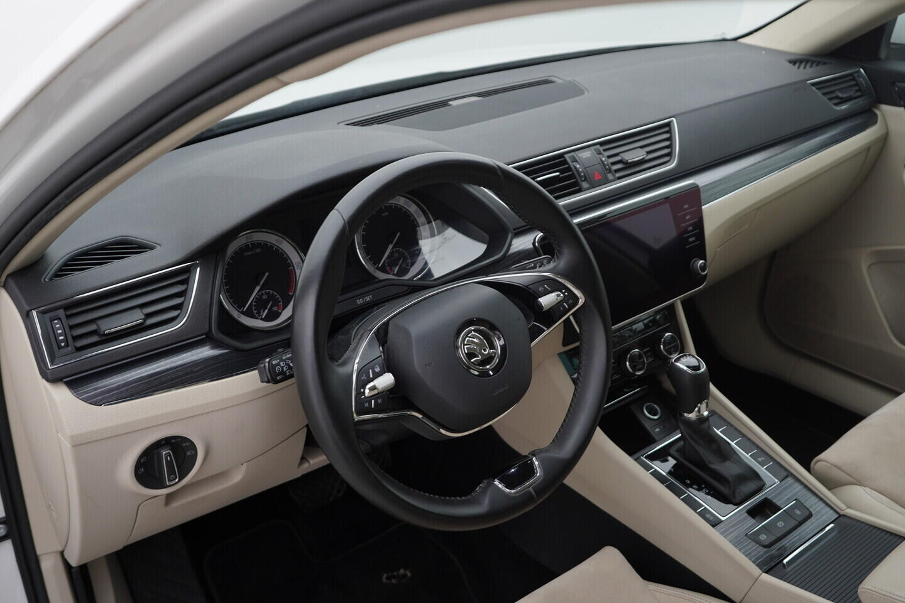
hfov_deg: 53.1
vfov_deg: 36.9
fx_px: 905
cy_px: 302
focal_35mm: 36
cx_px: 452
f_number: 3.5
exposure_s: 1/60
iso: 125
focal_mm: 24
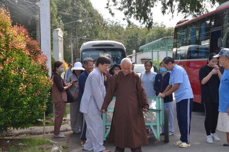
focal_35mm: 75
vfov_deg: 18.1
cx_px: 114
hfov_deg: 27.0
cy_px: 76
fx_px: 476
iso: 640
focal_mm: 50
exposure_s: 1/250
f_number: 14
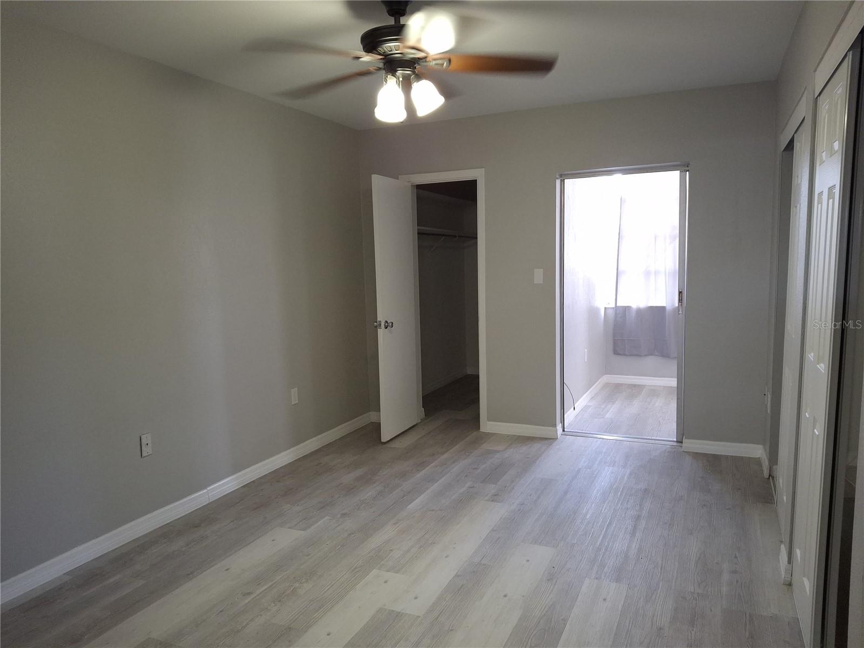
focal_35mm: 25
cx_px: 432
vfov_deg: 54.9
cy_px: 324
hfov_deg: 69.4
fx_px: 624
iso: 500
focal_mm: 4.69
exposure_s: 1/40
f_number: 1.8
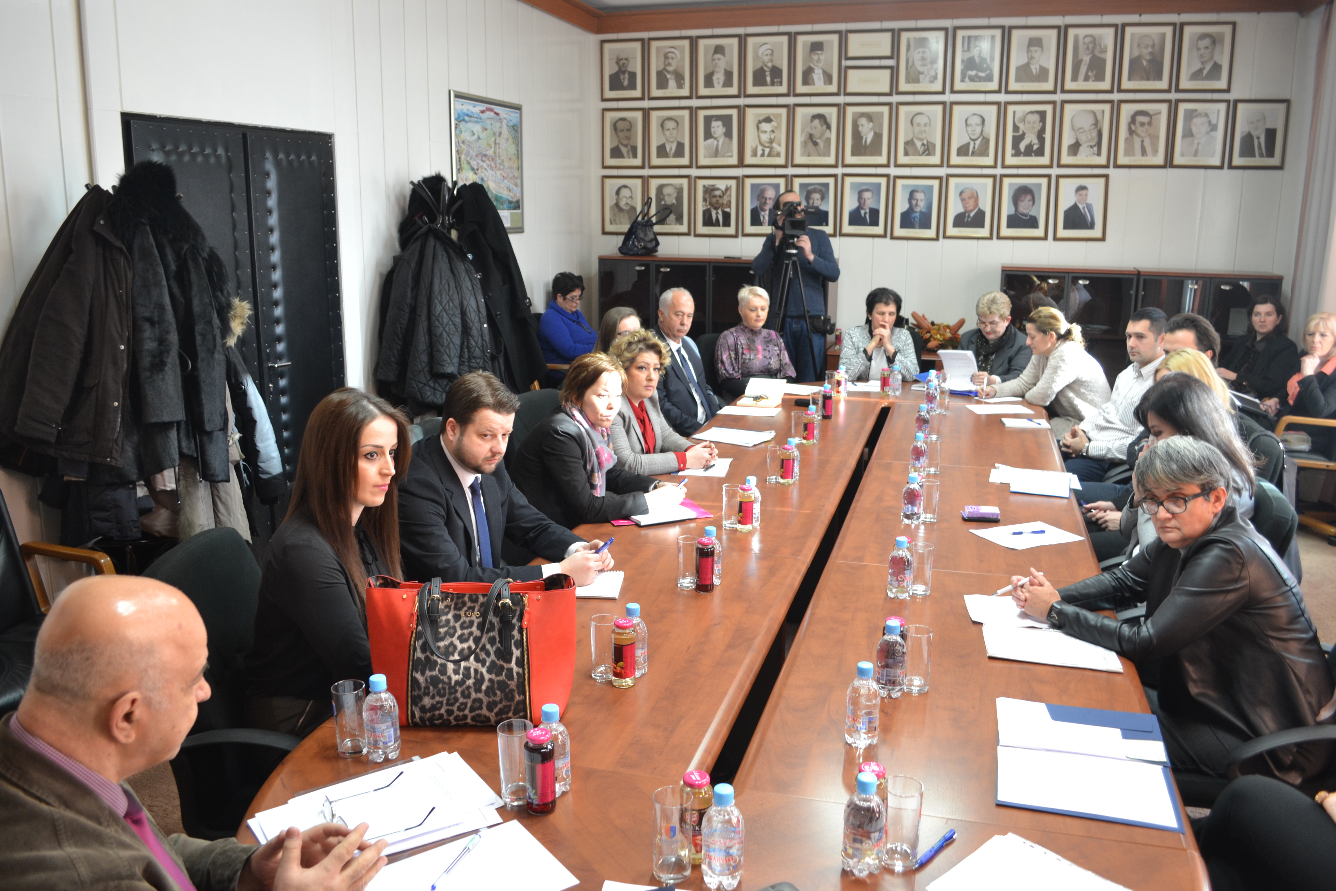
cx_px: 668
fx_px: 1002
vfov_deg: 47.9
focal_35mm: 27
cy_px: 446
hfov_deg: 67.4
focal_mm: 18
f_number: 3.5
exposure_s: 1/15
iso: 450
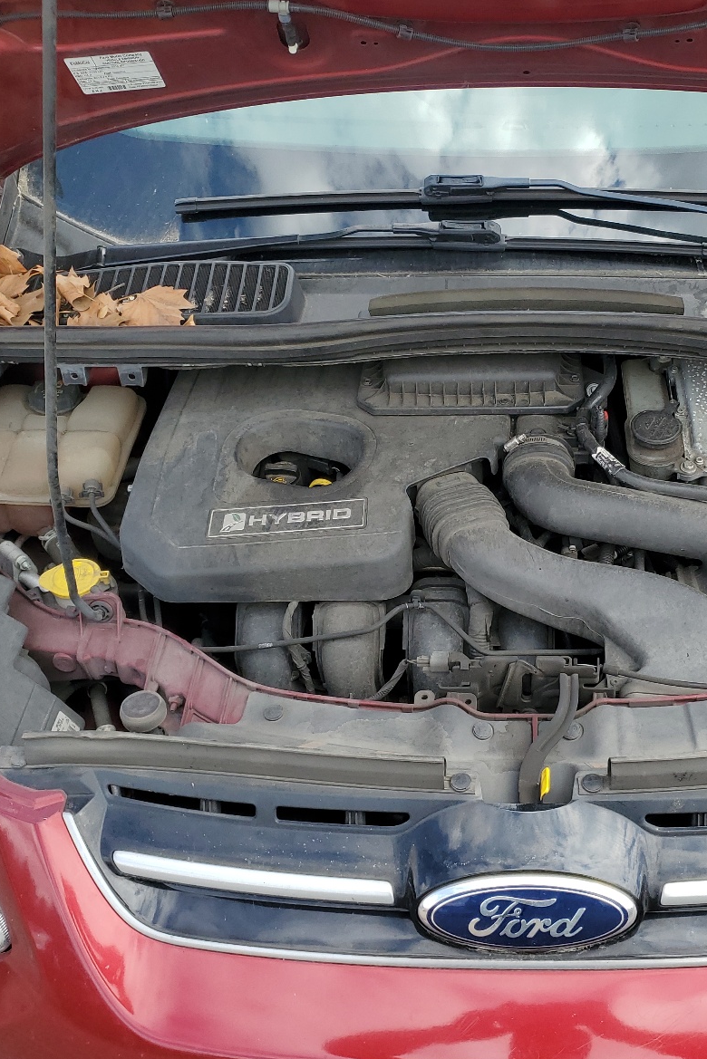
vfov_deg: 51.9
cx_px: 510
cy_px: 522
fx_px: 1089
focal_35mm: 37
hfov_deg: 35.3
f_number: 1.5
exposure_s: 1/833
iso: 50
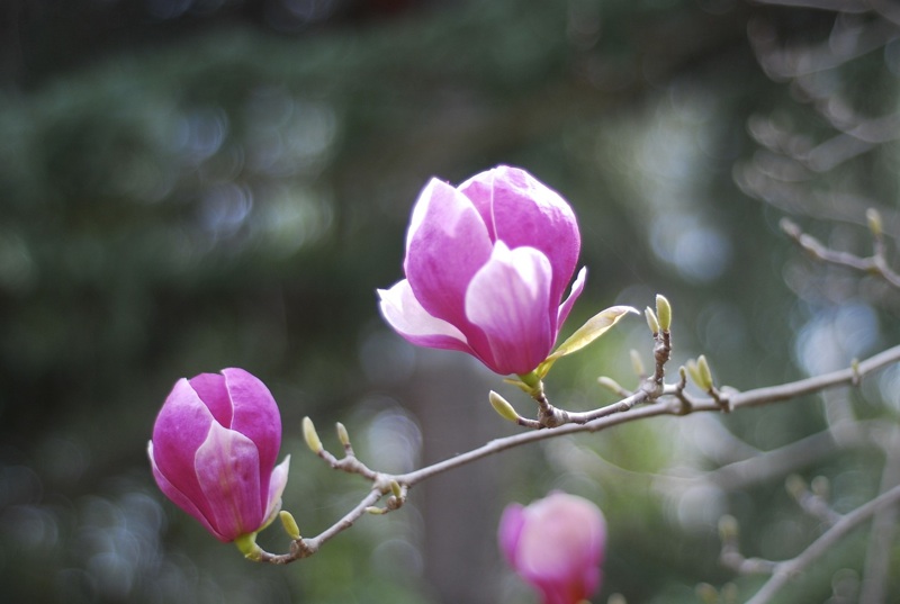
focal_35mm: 75
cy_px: 302
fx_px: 1879
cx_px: 450
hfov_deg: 26.9
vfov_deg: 18.3
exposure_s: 1/1250
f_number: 1.8
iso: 250
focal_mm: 50
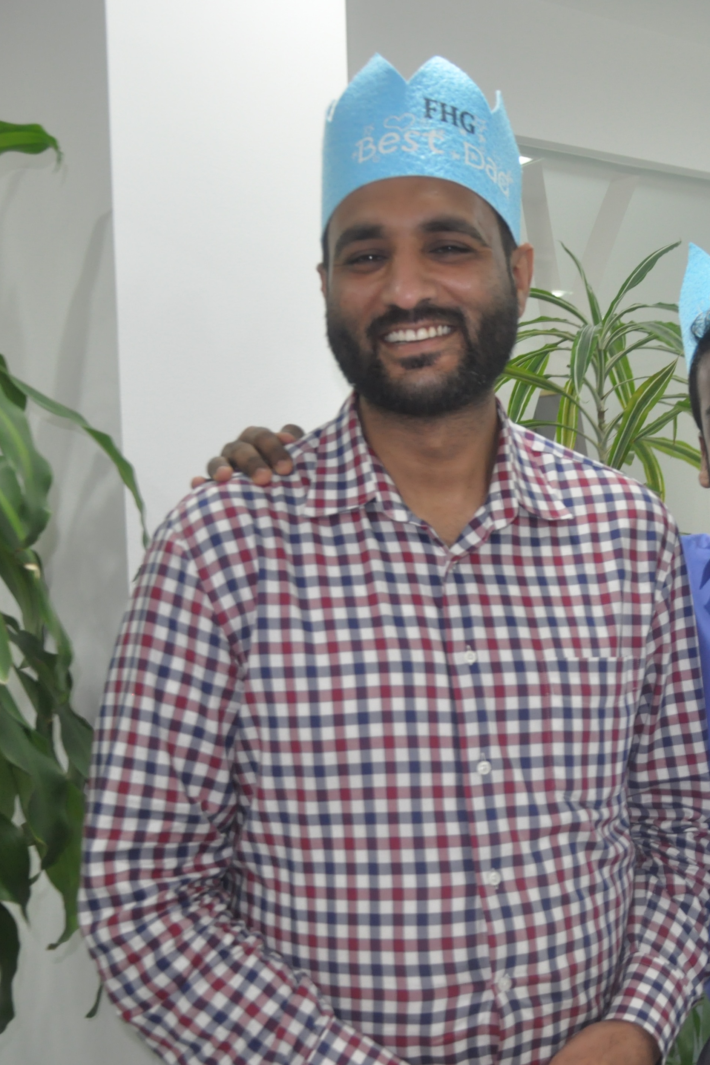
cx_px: 614
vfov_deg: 41.3
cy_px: 535
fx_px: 1413
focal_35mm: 48
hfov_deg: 27.4
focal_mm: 21
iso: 800
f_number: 4
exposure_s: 1/50
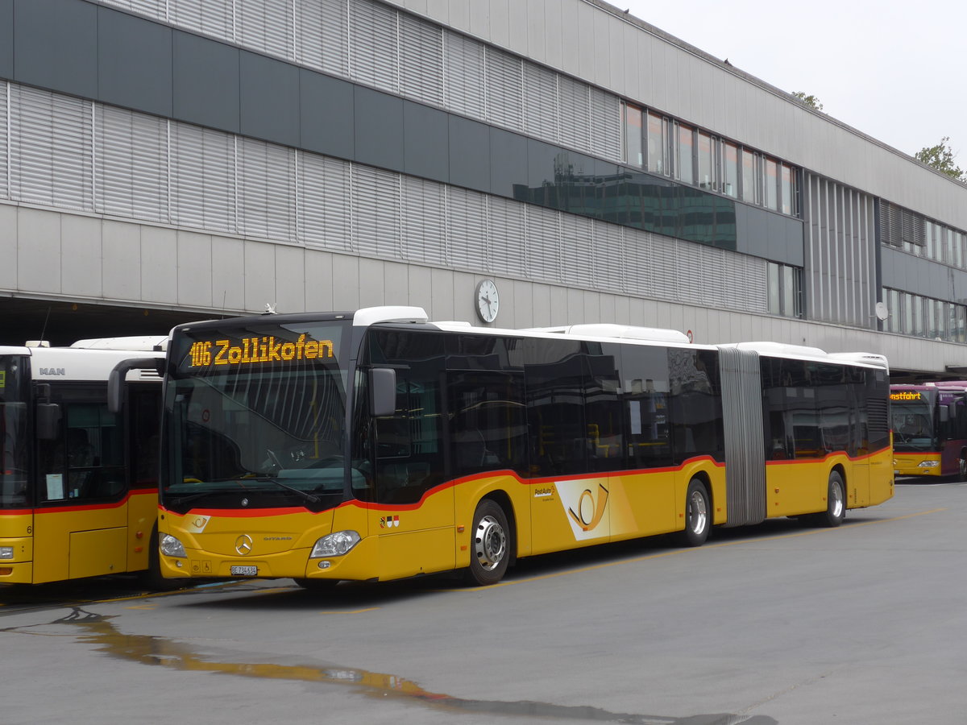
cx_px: 484
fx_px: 1732
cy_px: 362
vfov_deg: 23.7
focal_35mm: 62
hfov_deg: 31.2
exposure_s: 1/125
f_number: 3.7
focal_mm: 12.7
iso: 80
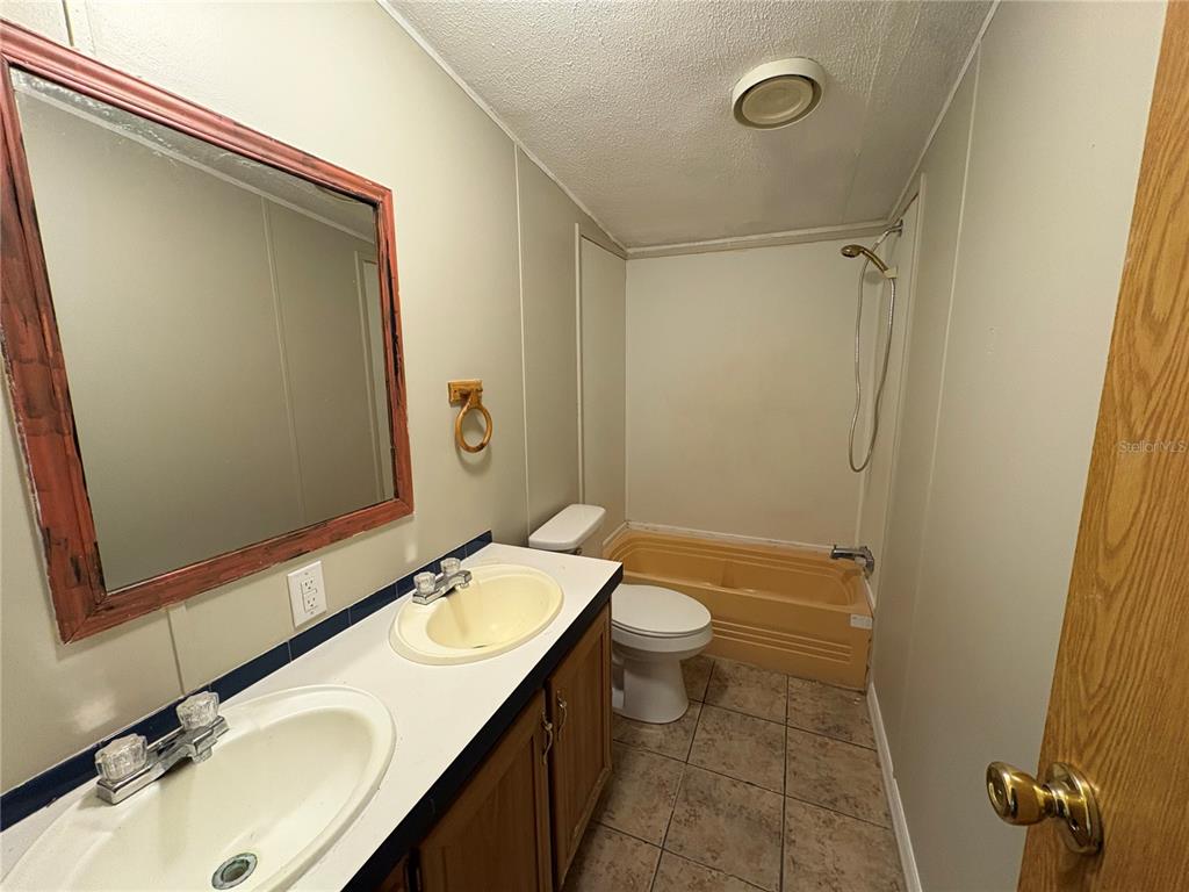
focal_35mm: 14
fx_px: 481
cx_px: 594
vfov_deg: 85.7
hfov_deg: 102.1
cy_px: 446
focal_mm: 2.22
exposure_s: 1/60
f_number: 2.2
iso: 320
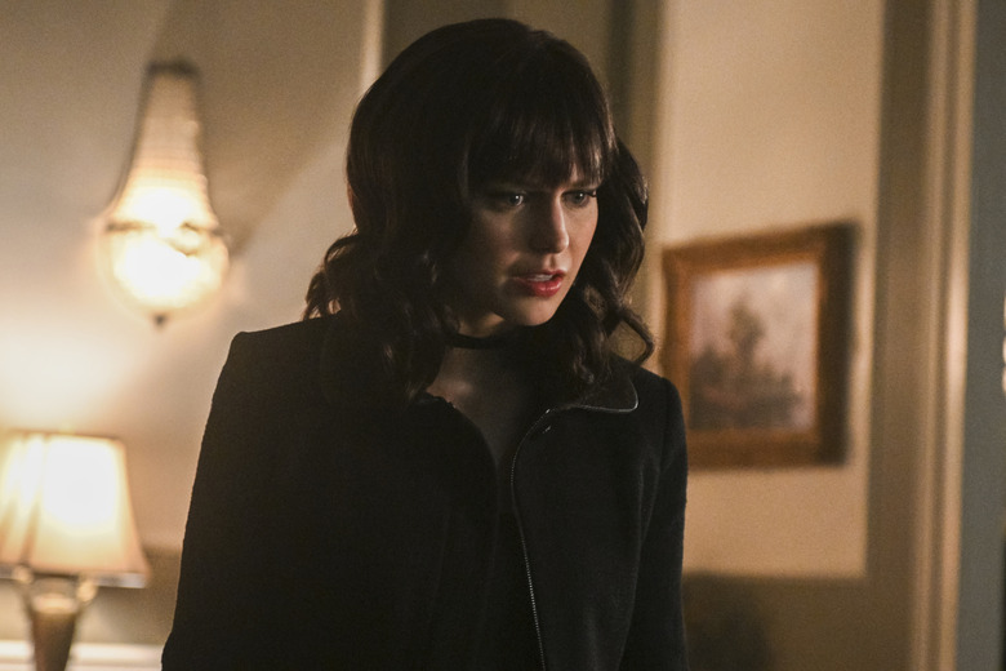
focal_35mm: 99
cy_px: 336
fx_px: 2766
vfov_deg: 13.8
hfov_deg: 20.6
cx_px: 503
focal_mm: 66
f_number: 2.8
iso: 6400
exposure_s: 1/125
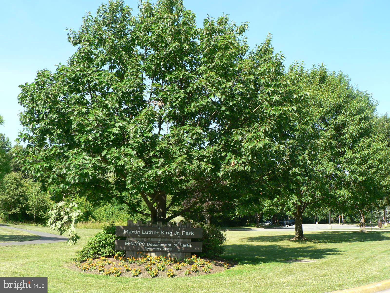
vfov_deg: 39.7
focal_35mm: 36
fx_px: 406
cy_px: 146
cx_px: 195
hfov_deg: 51.4
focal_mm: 6
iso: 80
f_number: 4
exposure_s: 1/200
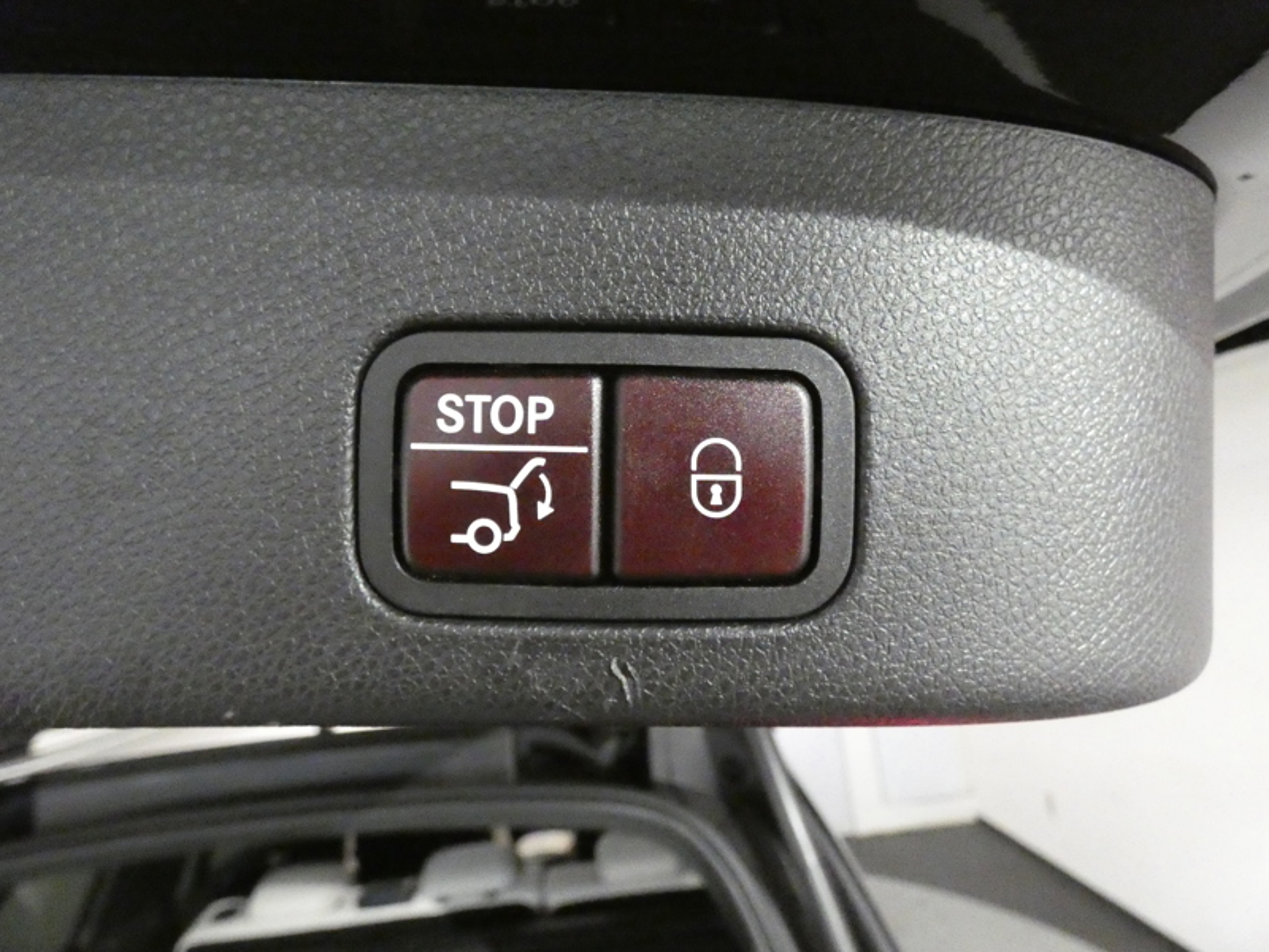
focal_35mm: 20
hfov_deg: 81.7
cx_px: 634
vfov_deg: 66.0
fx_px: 733
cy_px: 476
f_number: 2.8
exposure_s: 1/80
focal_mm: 3.6
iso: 3200
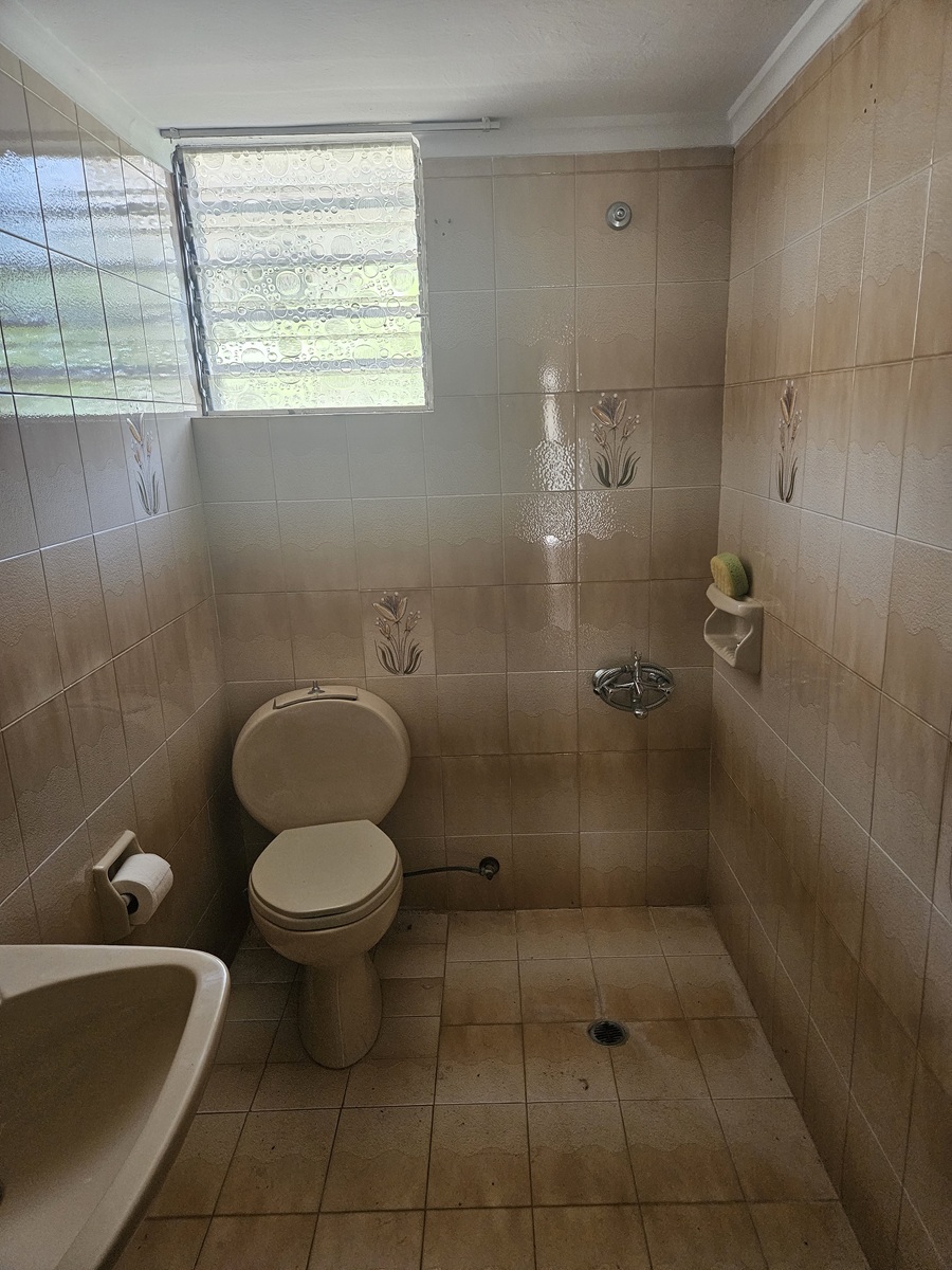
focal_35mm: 23
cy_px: 635
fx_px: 843
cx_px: 476
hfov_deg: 58.9
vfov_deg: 73.9
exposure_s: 1/142
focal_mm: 5.4
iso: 500
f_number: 1.8
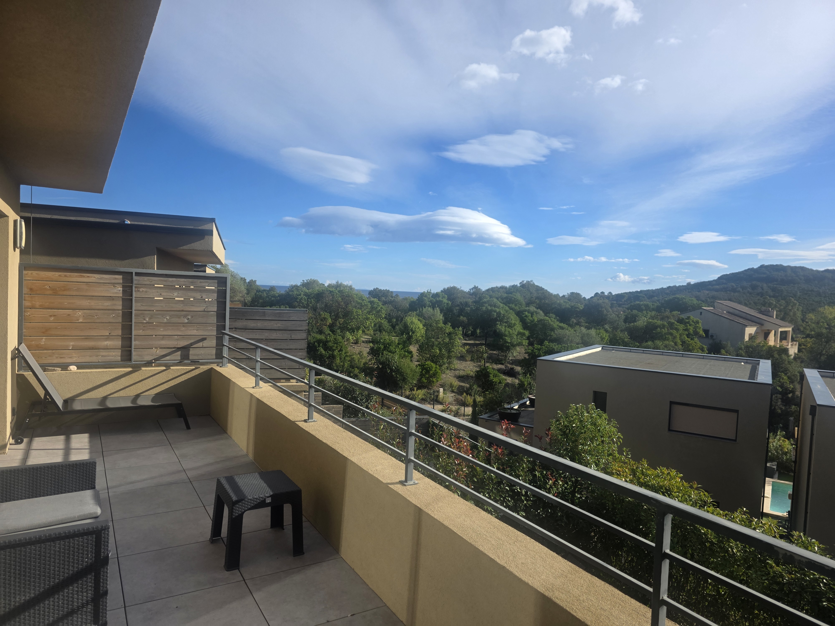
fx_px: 555
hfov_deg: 73.9
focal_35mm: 23
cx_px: 418
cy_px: 313
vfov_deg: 58.9
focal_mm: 6.3
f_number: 1.7
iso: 80
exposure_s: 1/7061
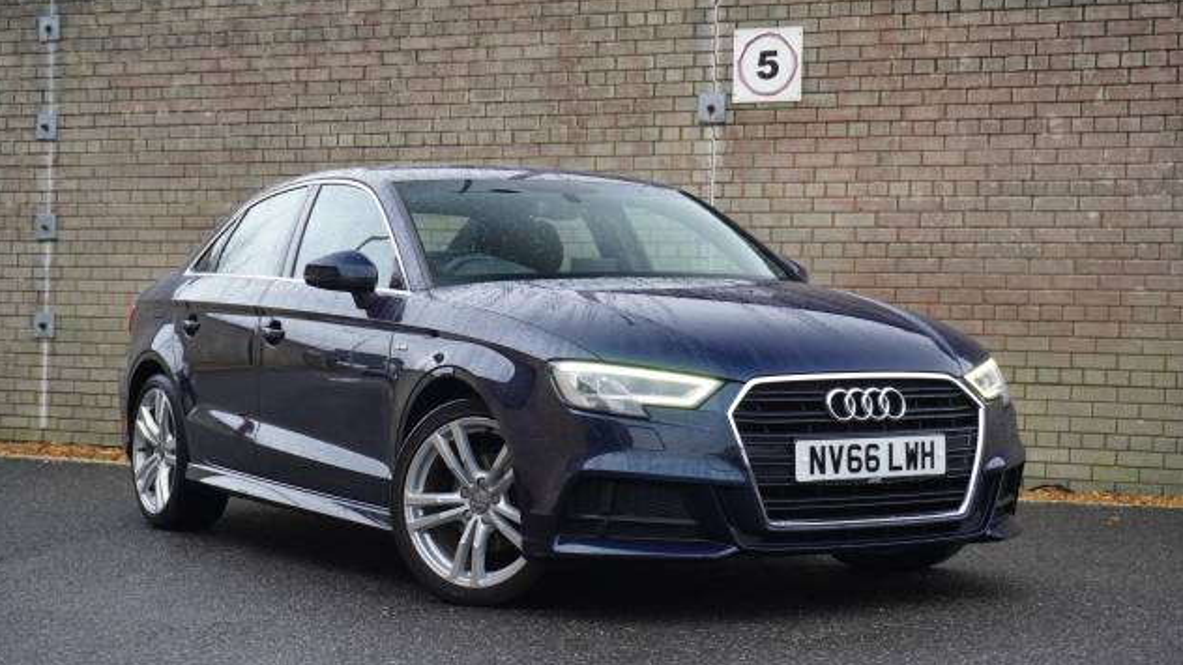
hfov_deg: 30.2
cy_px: 330
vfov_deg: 17.2
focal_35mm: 70
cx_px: 590
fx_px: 2195
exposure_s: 1/160
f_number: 5.6
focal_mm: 44
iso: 1000
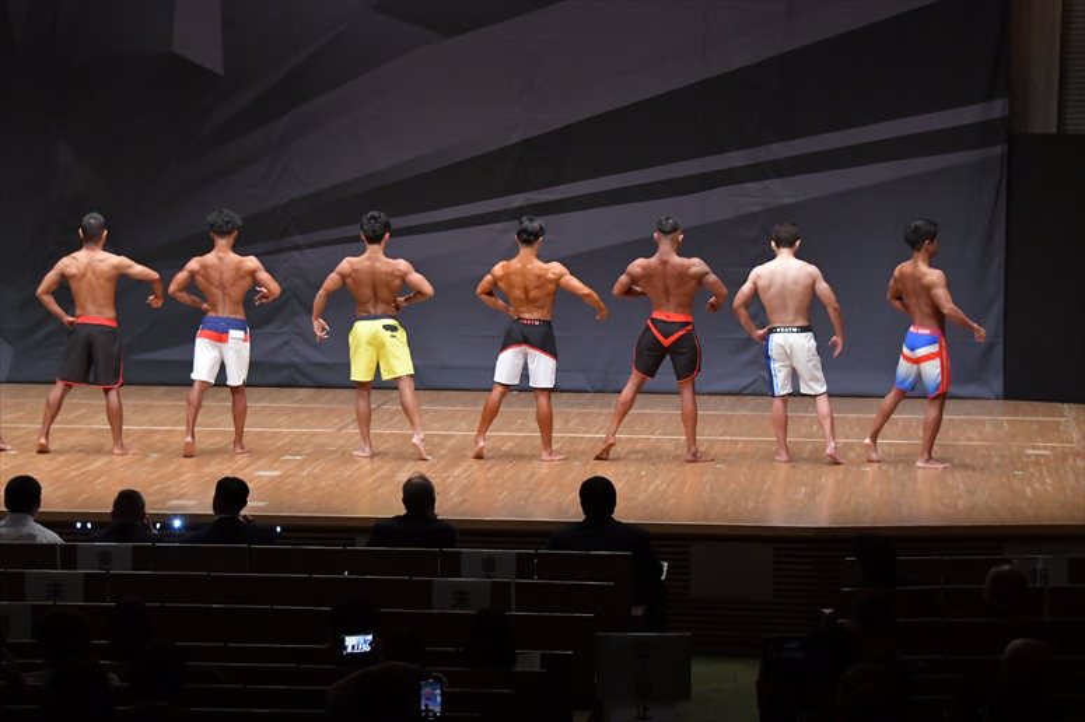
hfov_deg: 19.5
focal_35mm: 105
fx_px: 3163
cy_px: 361
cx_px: 542
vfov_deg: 13.0
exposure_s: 1/400
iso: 6400
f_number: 5.6
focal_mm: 70
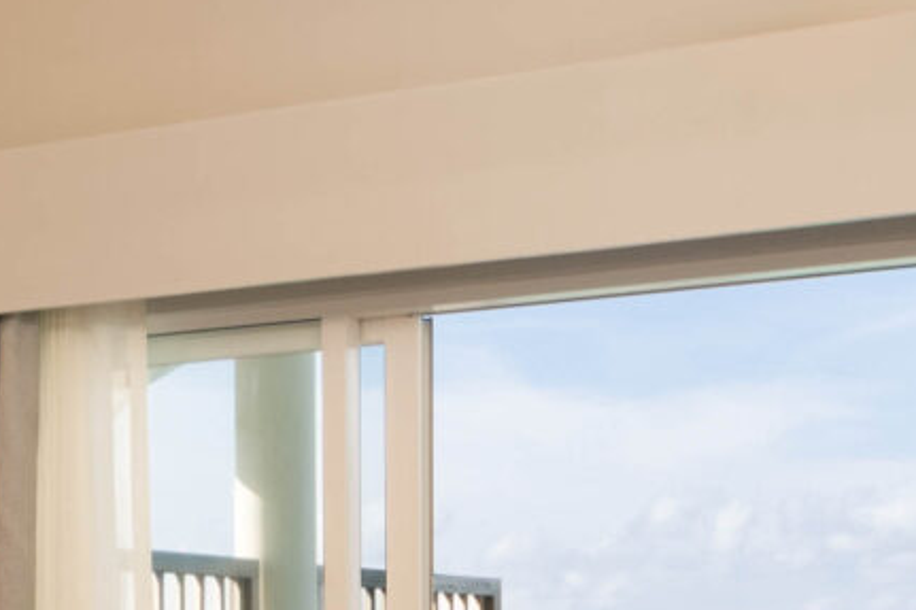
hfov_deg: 21.4
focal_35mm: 95
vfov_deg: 14.0
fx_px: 2416
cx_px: 327
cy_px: 713
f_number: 8
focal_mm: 16
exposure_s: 1/320
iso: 500
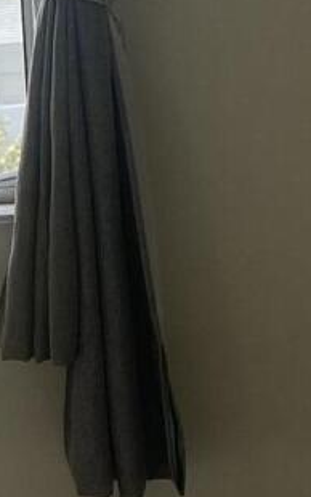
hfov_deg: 6.4
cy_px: 399
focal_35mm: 178
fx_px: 2412
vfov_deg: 11.7
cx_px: -806
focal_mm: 4.25
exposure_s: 1/146
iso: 32
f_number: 1.8
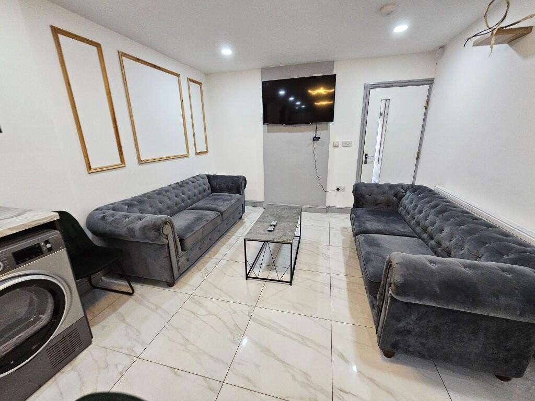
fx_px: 201
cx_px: 268
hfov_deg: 106.2
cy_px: 200
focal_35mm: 13
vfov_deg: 89.9
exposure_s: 1/71
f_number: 2.2
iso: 400
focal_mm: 2.2
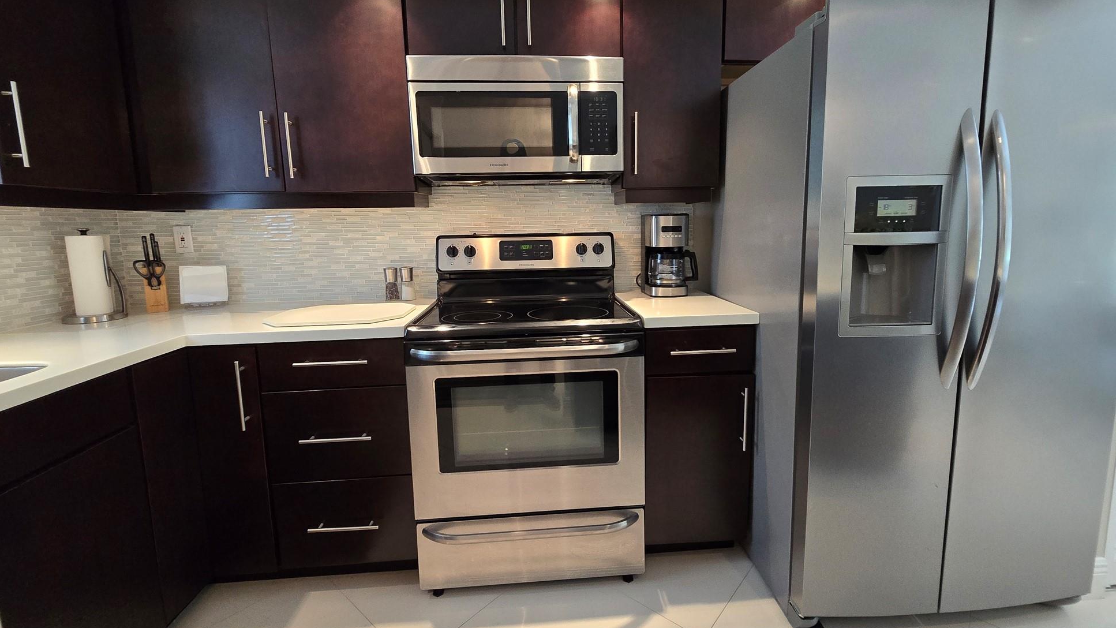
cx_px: 571
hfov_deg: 103.0
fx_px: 444
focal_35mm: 15
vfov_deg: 70.5
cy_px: 294
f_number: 2.2
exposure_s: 1/60
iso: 320
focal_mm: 2.2
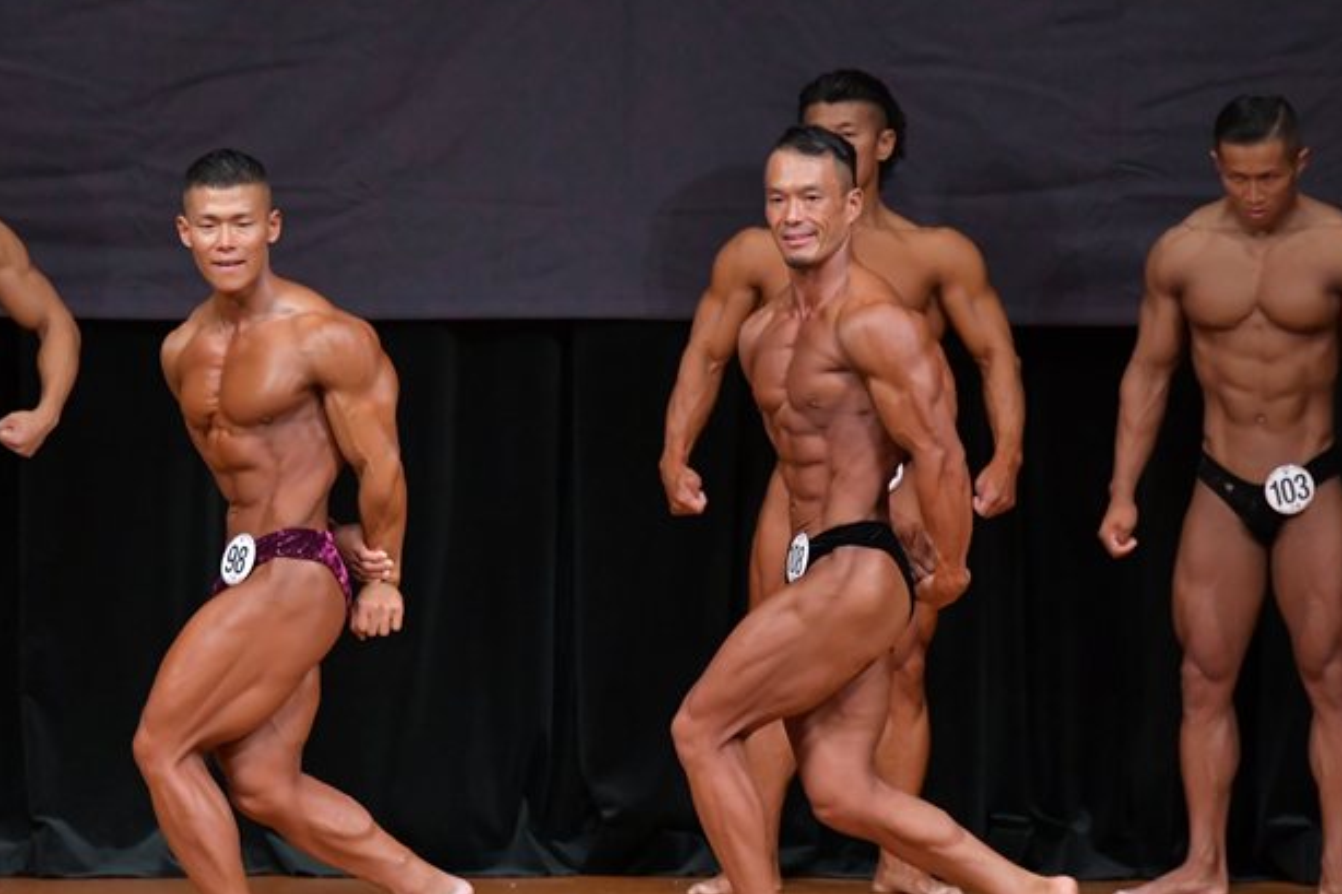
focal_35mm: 360
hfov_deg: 5.7
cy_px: 536
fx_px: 13416
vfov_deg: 3.8
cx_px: 561
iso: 4000
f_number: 5.6
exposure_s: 1/400
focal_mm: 190
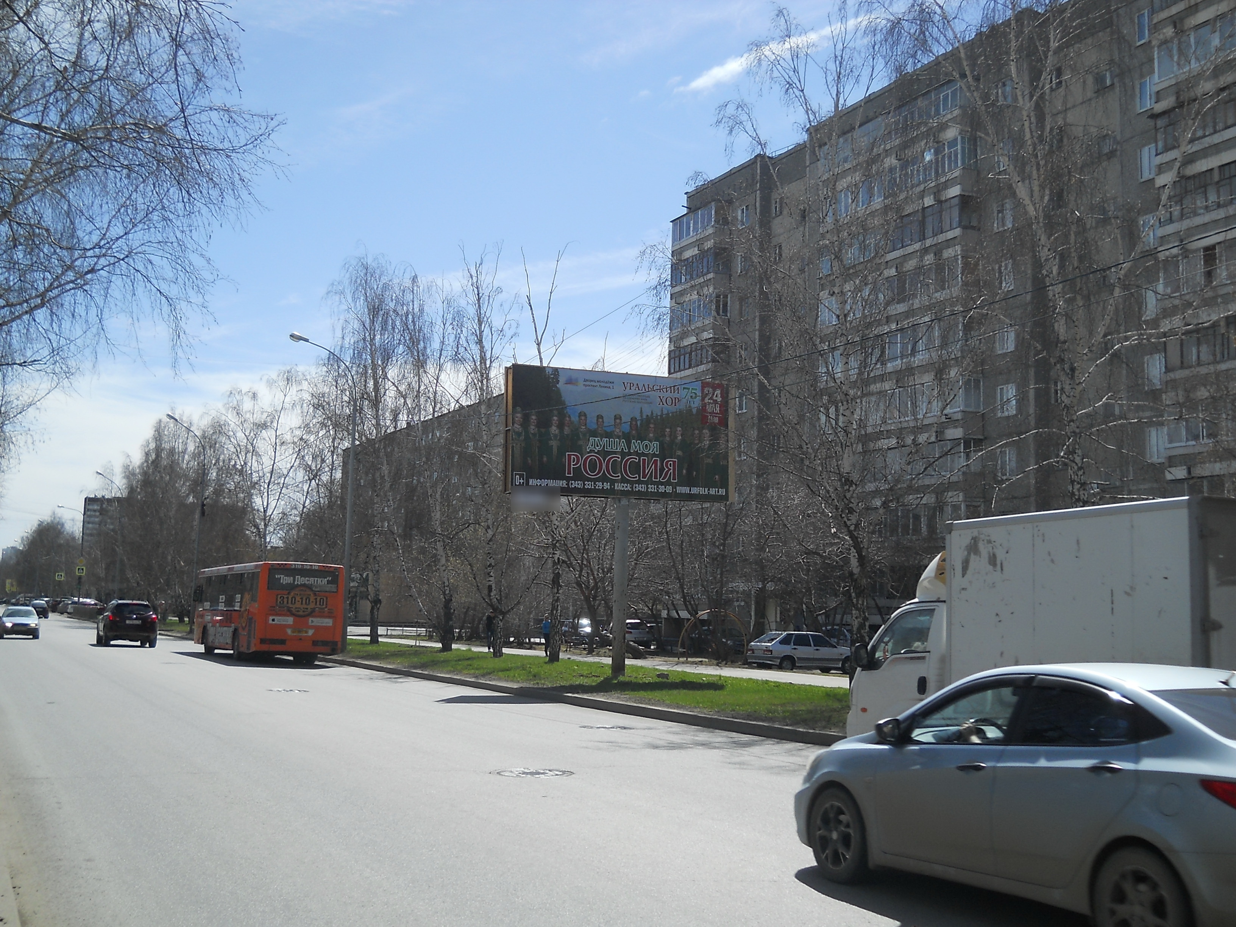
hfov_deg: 45.8
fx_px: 1464
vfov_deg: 35.1
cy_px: 464
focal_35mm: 41
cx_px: 618
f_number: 5.5
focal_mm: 6.72
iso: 80
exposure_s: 1/400
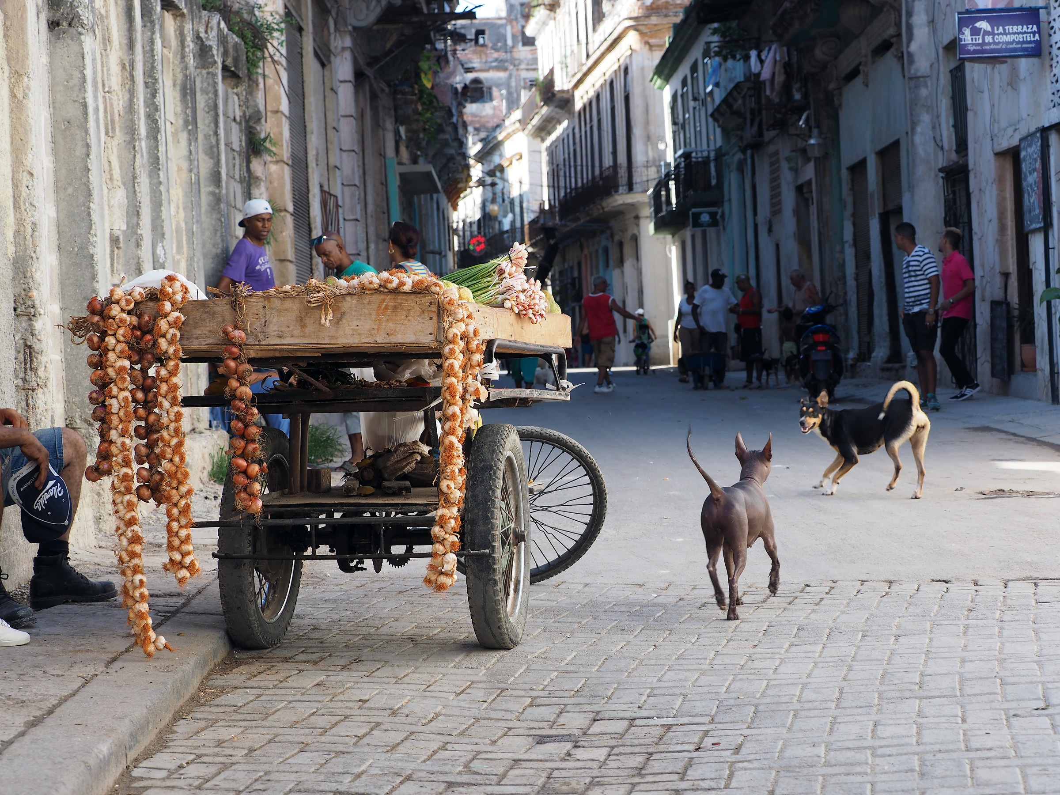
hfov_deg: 24.4
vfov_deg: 18.4
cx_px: 530
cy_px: 398
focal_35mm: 80
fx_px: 2450
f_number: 5
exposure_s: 1/250
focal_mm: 40
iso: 200
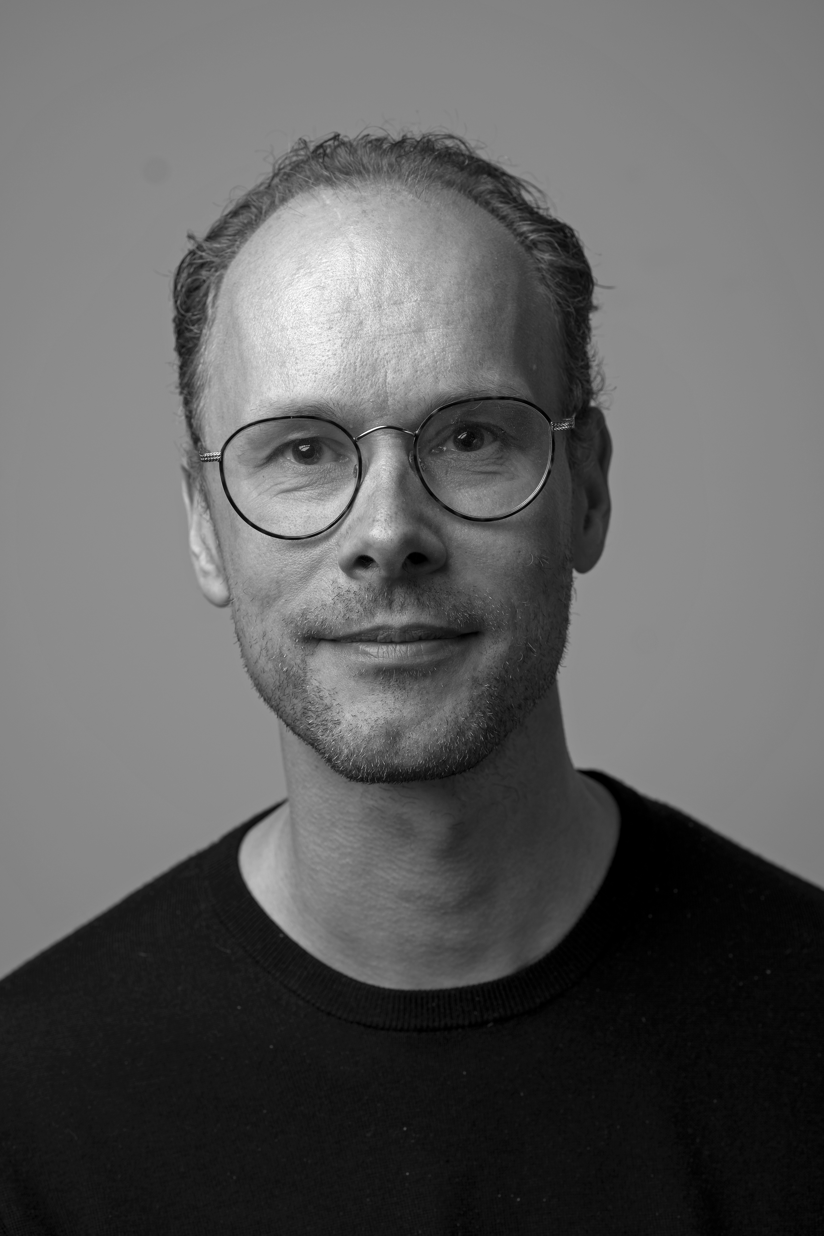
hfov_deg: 20.9
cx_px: 412
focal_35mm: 65
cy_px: 618
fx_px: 2231
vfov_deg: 31.0
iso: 100
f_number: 5.6
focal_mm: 65
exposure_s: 1/125
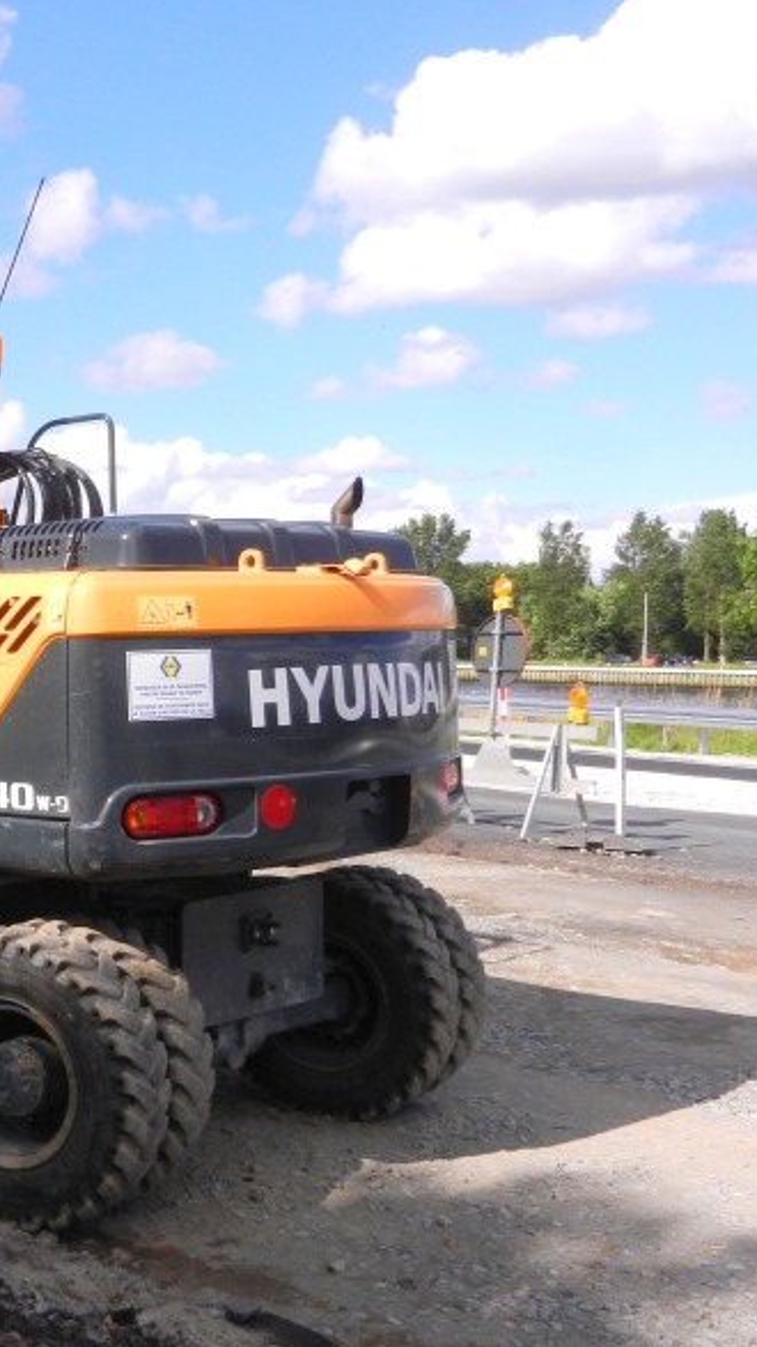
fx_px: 1749
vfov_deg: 42.1
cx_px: -92
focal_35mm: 49
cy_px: 679
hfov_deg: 22.9
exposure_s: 1/1250
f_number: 3.8
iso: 160
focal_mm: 5.9
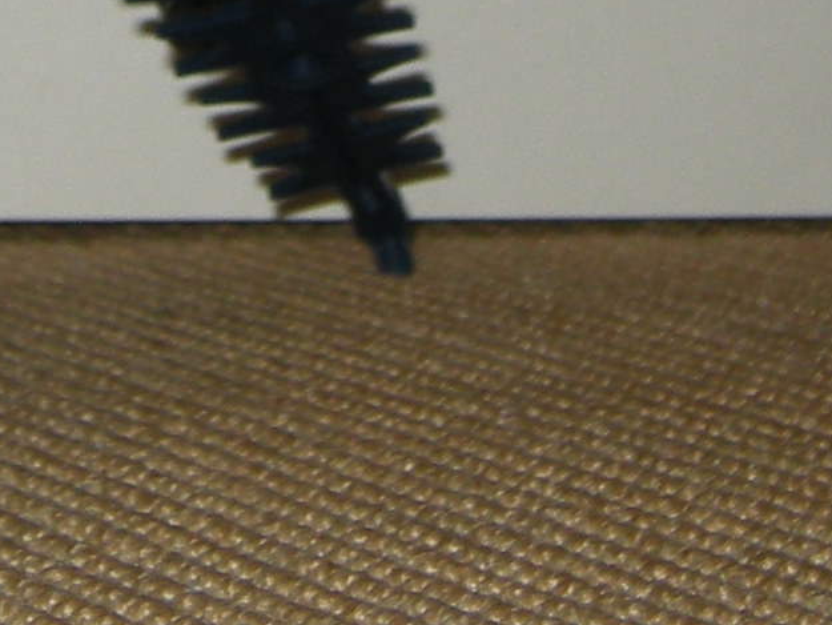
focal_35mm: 235
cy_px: -504
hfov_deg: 8.4
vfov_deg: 6.2
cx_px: 181
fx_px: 5649
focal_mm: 7.5
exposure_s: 1/60
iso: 64
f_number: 3.5
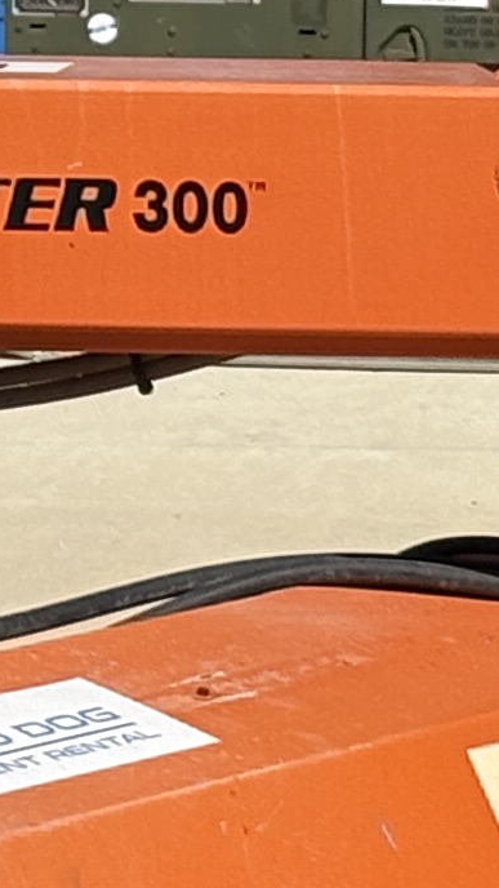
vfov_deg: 6.5
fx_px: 7810
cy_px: 84
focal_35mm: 332
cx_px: 925
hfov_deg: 3.6
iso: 32
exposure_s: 1/4630
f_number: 1.6
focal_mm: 5.96
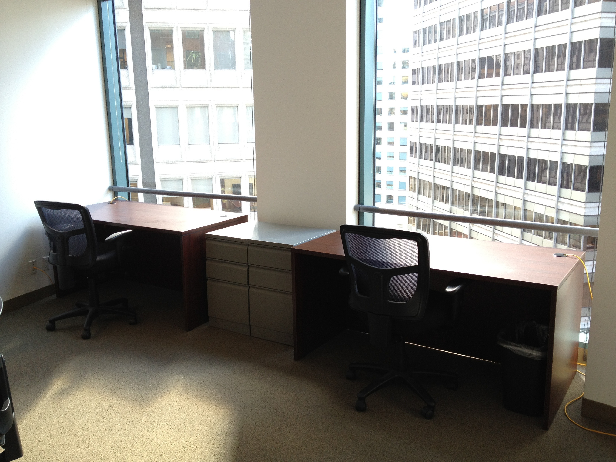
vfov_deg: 40.7
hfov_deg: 52.6
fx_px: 623
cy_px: 231
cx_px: 308
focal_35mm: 35
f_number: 2.4
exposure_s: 1/24
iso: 64
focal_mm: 4.28
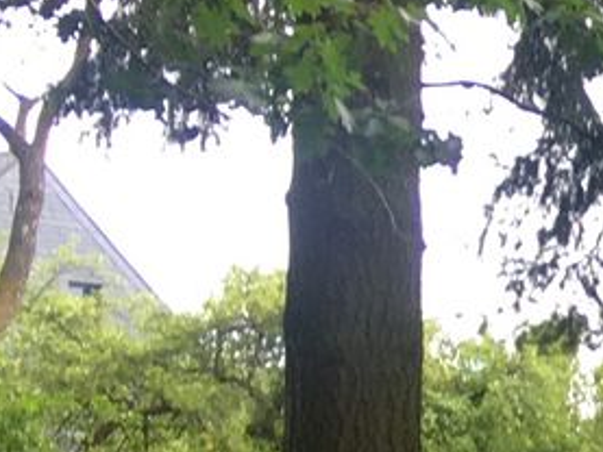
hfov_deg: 8.9
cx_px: 1839
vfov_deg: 8.3
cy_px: 466
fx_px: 3102
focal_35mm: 178
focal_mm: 4.15
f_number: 2.2
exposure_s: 1/155
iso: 25
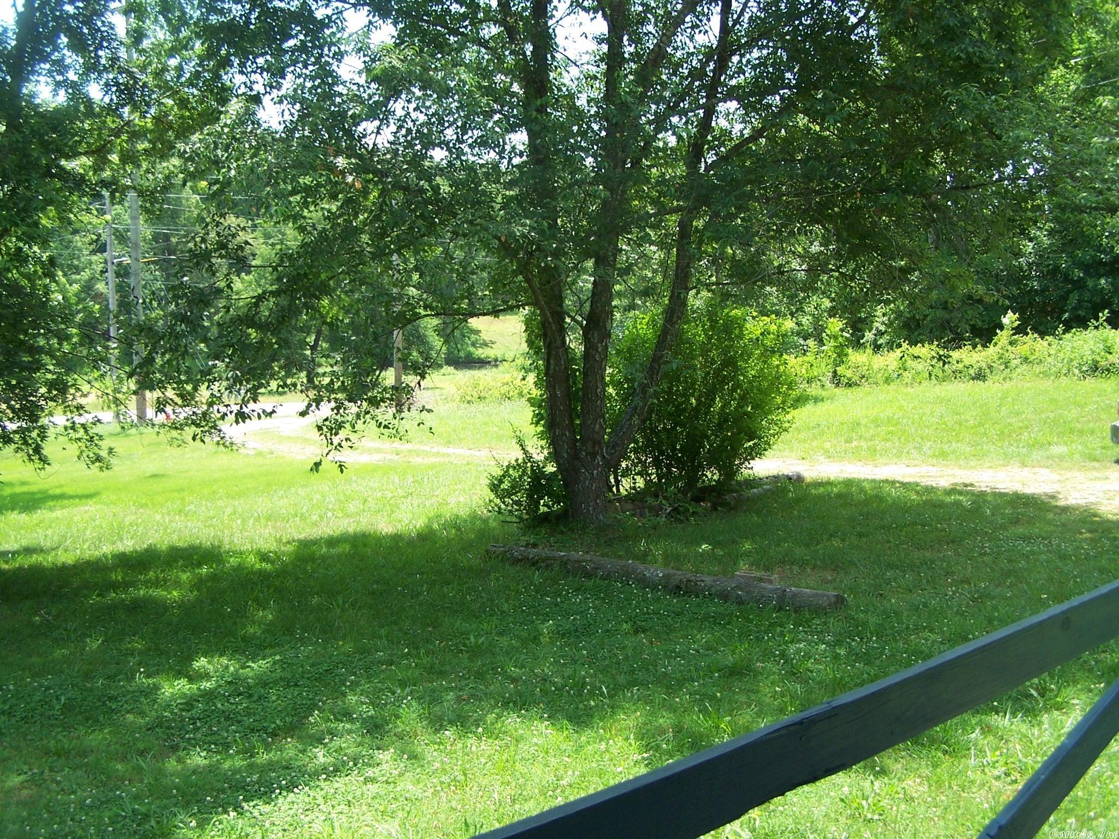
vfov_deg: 37.7
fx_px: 1228
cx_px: 560
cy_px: 420
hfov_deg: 49.0
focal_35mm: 38
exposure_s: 1/350
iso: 80
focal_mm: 6.3
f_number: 2.8
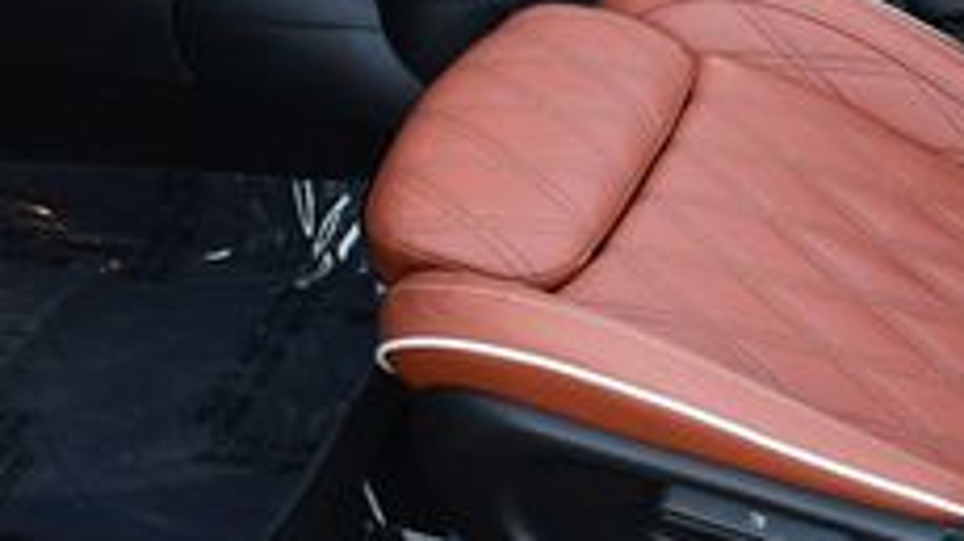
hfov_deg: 19.8
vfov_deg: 11.3
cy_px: -138
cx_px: 939
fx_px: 2682
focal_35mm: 105
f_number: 3.5
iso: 500
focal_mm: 18
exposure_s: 1/250
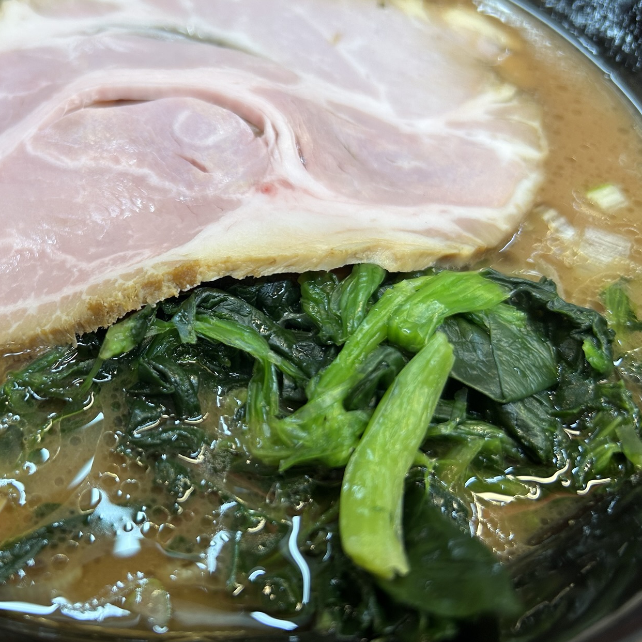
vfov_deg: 44.9
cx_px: 159
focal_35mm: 37
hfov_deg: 43.5
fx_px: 776
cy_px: 321
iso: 40
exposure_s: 1/100
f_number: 1.5
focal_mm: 5.7
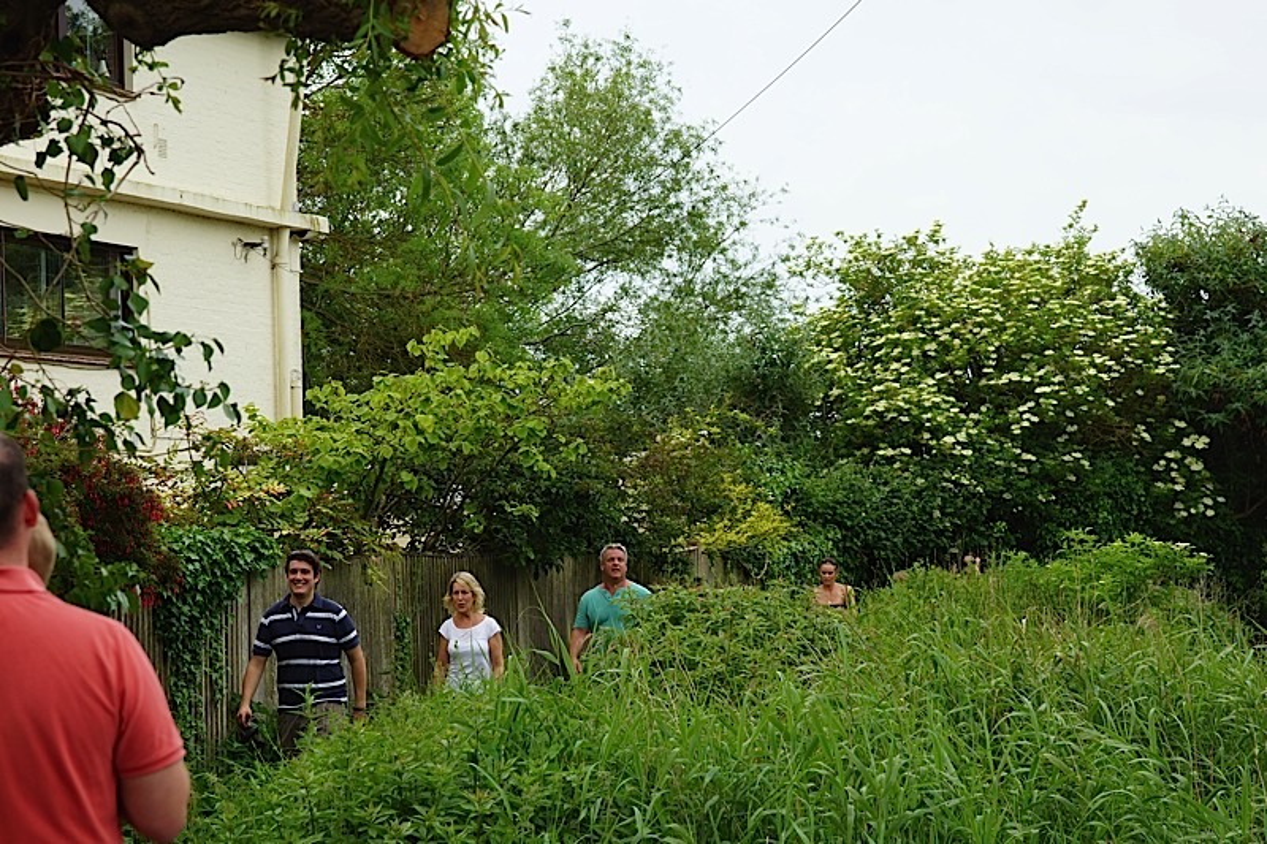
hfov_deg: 19.5
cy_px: 422
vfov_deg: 13.0
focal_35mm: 105
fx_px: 3694
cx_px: 634
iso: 100
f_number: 6.3
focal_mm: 70
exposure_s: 1/160
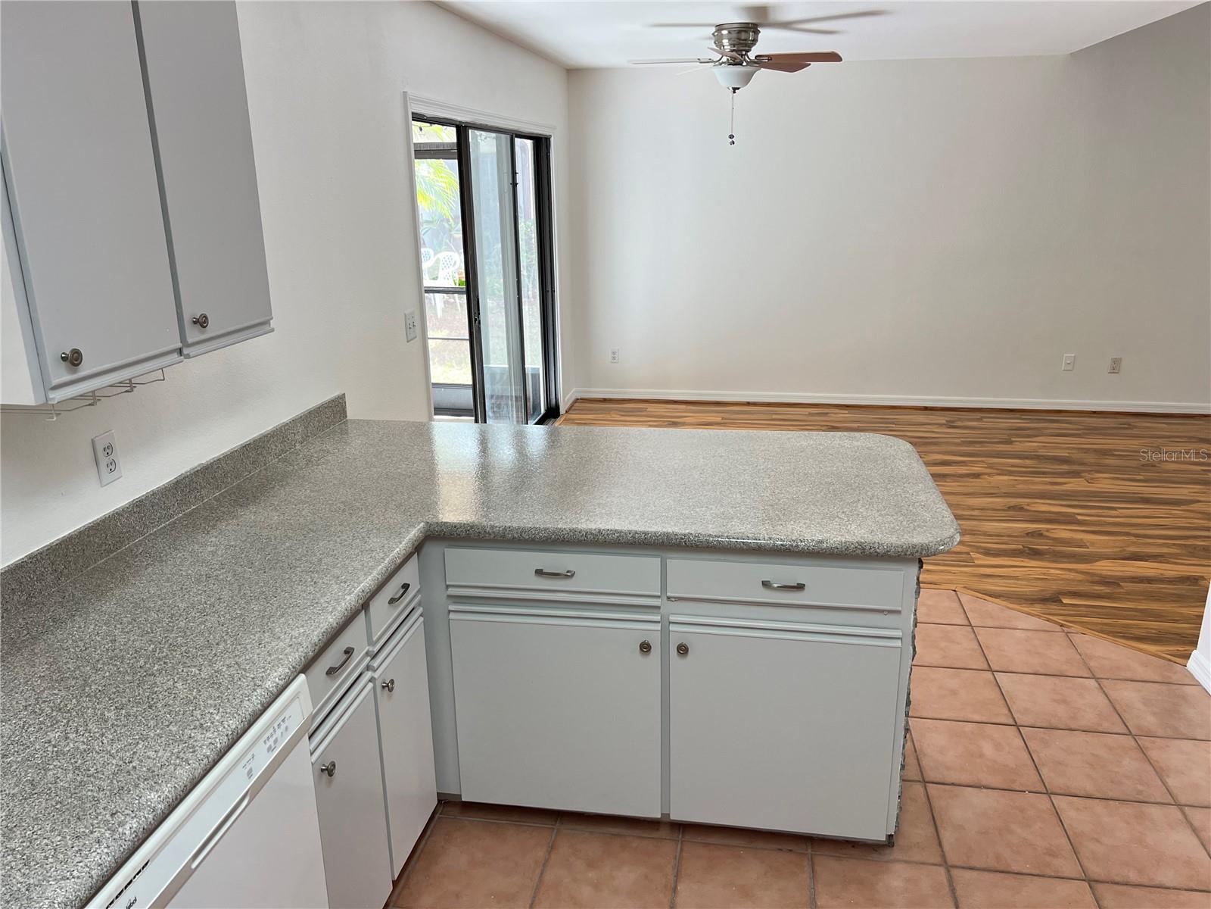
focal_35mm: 26
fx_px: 910
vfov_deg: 53.1
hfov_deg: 67.3
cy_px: 454
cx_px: 606
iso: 100
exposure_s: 1/120
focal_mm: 5.7
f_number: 1.5
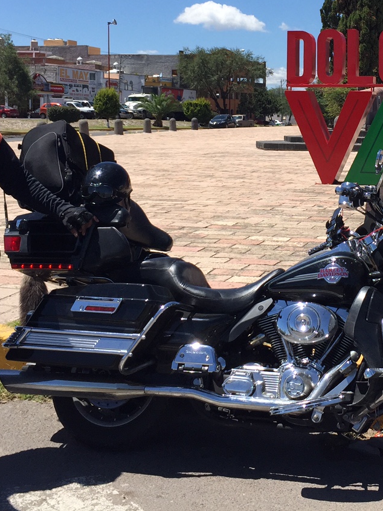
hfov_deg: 25.6
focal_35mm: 56
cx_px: 314
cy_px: 148
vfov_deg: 33.9
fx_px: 826
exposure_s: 1/2083
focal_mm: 4.15
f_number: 2.2
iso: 32
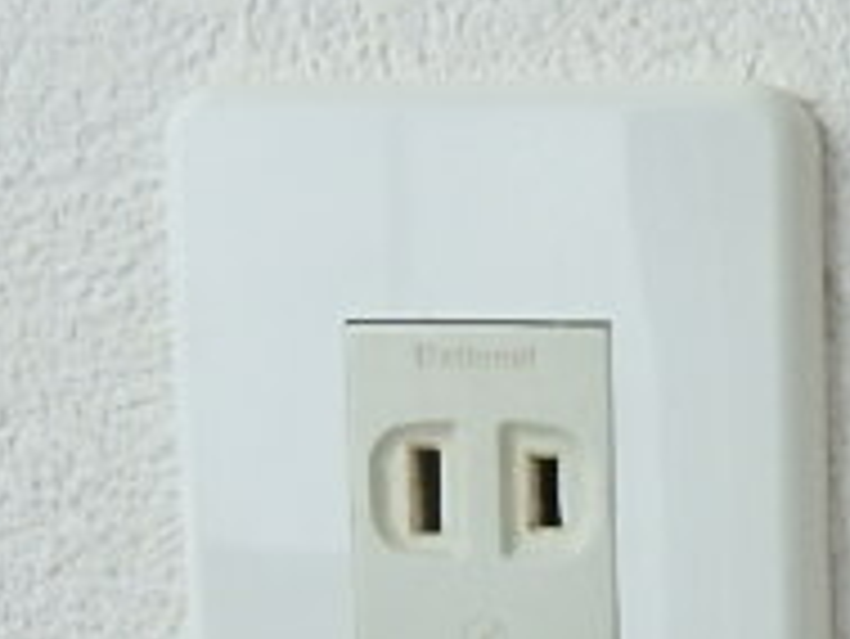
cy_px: 806
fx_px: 1745
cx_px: 1268
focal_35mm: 71
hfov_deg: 22.5
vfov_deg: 19.3
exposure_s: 1/30
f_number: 3.5
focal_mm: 3.7
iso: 320
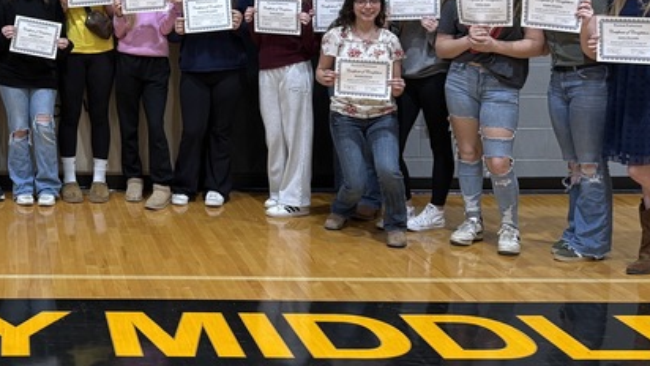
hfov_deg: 30.2
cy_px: 25
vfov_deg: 18.2
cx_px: 8
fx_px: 1121
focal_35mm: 65
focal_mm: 6.76
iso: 125
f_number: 1.78
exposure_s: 1/121
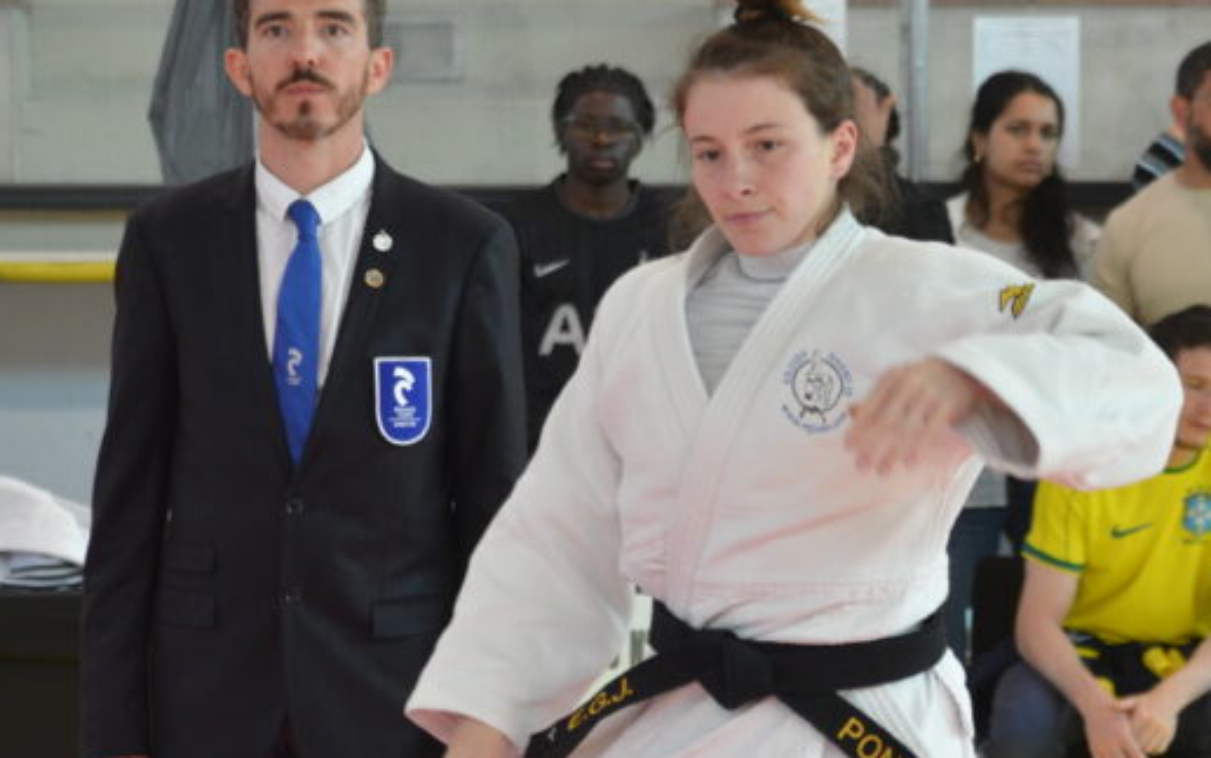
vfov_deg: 5.8
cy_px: 566
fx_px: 7495
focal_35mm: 227
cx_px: 927
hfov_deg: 9.2
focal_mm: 75
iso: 800
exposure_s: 1/250
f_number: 4
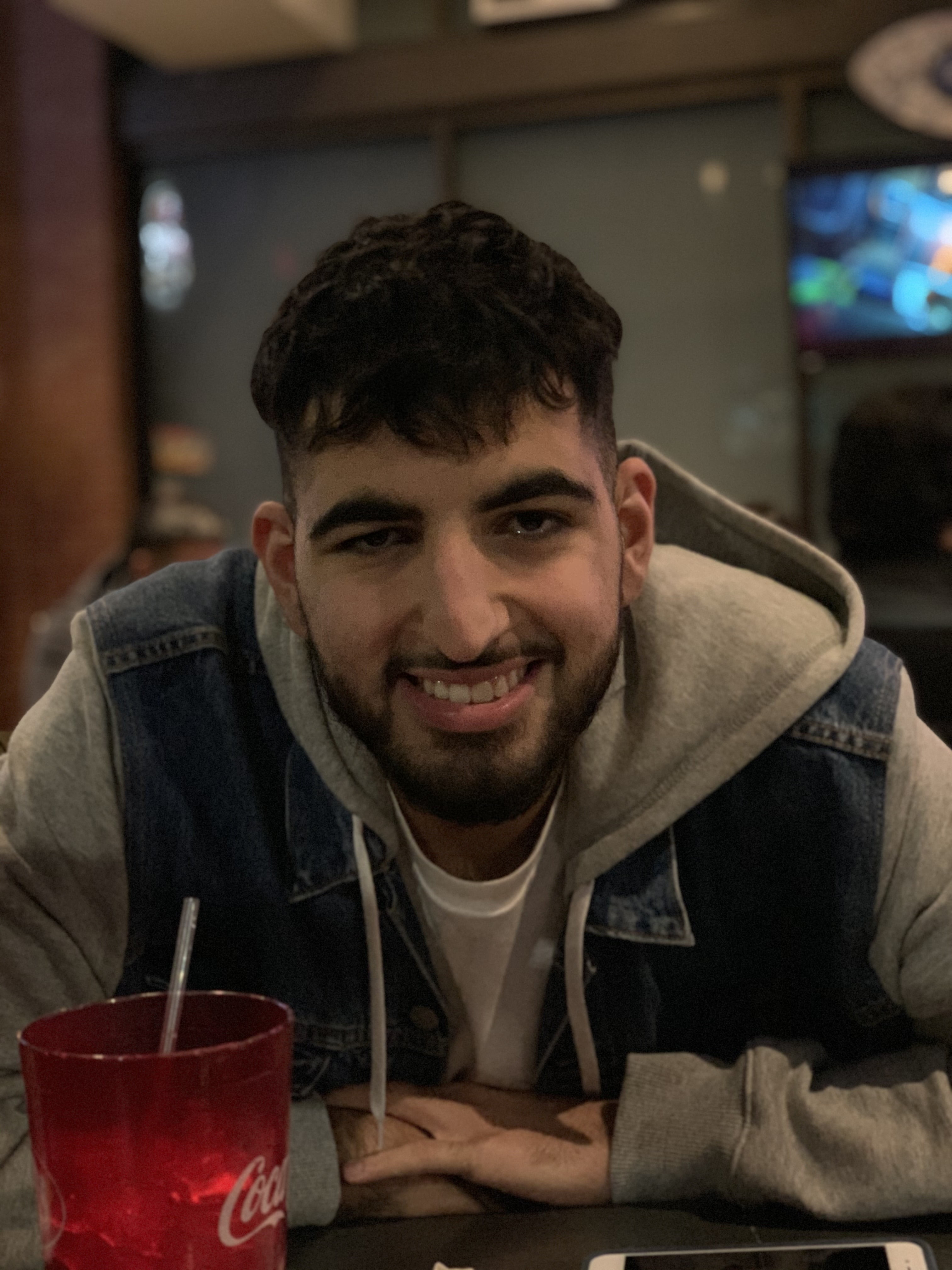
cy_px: 635
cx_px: 476
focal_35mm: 52
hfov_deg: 28.0
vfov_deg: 36.8
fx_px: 1907
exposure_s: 1/30
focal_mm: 6
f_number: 2.4
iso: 640
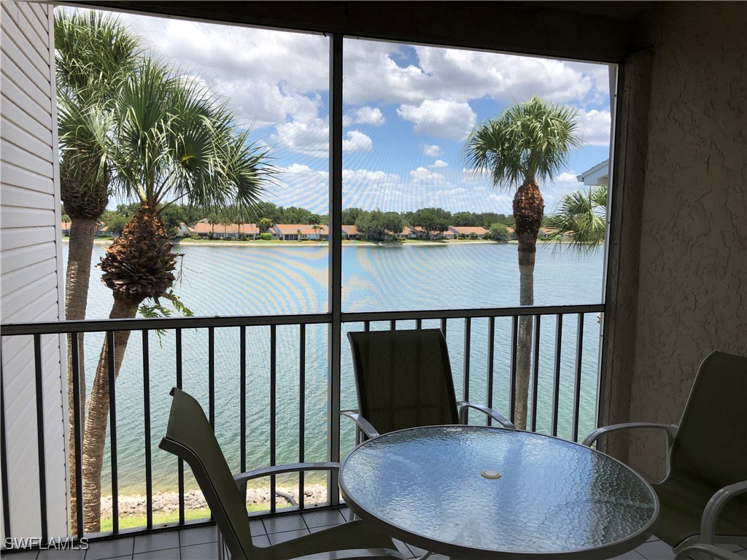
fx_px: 604
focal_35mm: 28
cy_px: 280
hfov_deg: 63.4
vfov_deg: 49.7
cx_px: 374
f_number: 1.8
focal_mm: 3.99
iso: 20
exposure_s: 1/1033
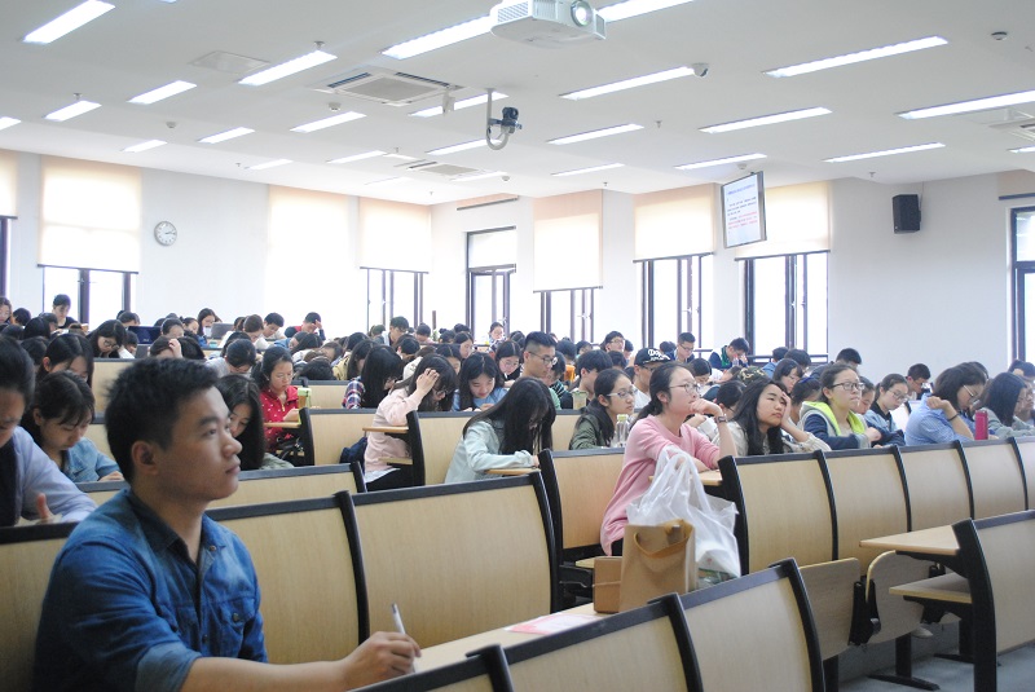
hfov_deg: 49.5
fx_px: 1122
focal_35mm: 39
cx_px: 518
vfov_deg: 34.3
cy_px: 346
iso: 800
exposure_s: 1/25
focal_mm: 26
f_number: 4.2
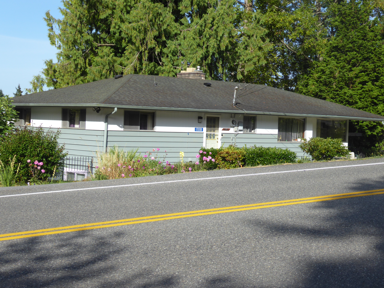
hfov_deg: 29.8
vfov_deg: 22.6
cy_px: 144
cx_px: 192
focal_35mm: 65
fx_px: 721
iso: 80
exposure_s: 1/400
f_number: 4.4
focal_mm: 11.7
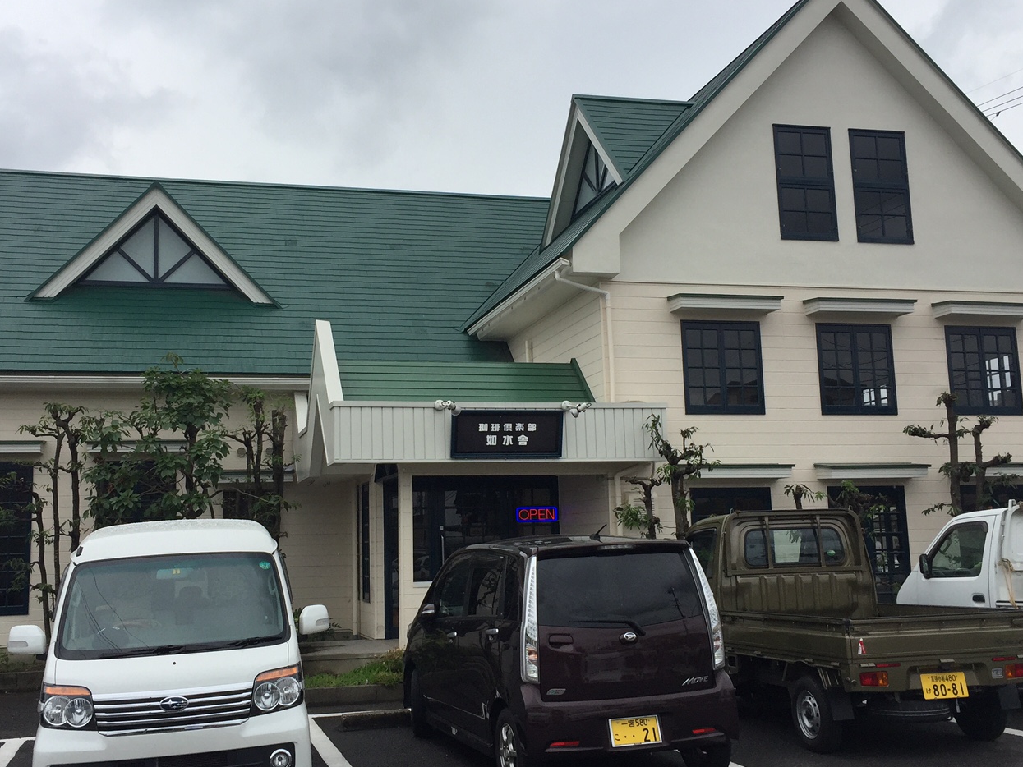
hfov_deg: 48.9
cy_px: 391
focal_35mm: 38
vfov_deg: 37.7
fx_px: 1123
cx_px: 454
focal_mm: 4.15
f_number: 2.2
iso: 32
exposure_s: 1/3049
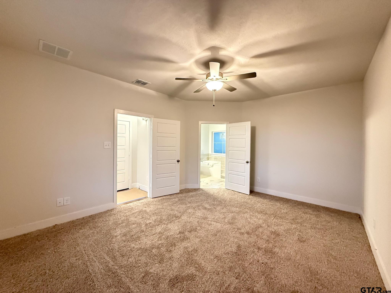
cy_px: 146
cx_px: 196
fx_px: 158
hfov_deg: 102.1
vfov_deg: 85.7
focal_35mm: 14
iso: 1000
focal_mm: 2.22
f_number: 2.2
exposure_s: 1/40
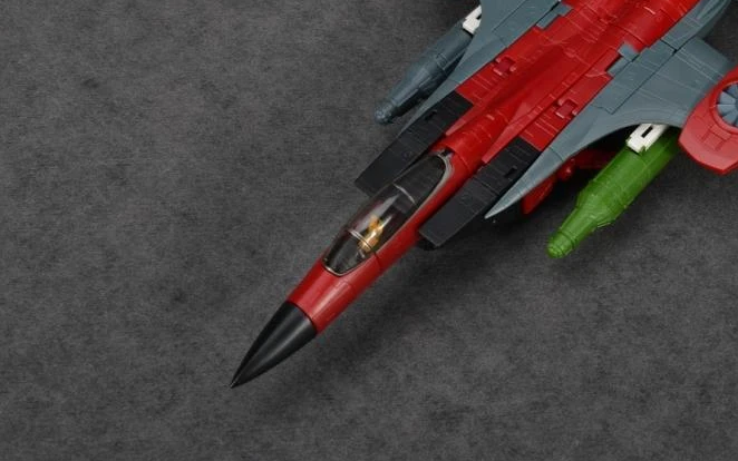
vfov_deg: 15.9
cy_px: 122
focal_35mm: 82
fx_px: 1650
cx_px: 562
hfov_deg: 24.9
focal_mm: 52
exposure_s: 1/125
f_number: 16
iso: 100
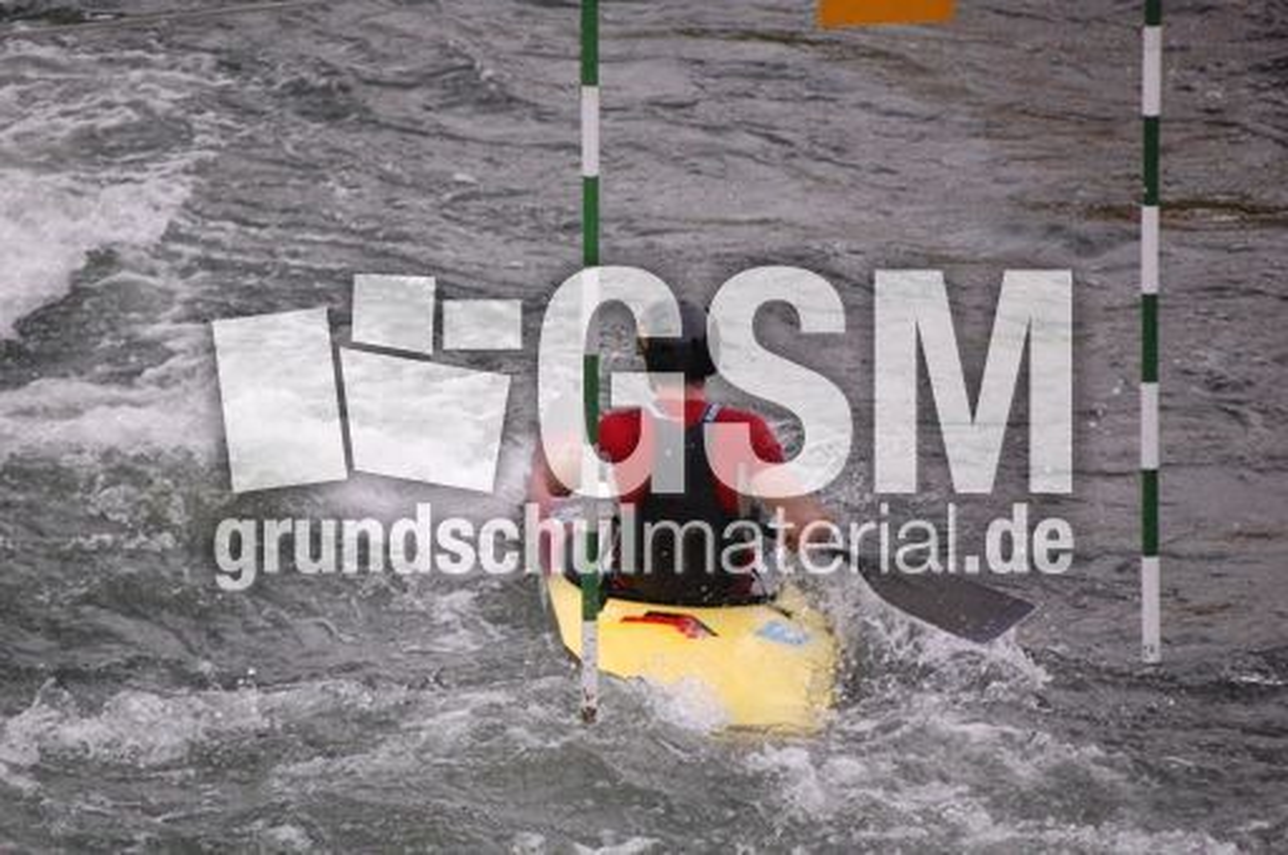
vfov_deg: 4.6
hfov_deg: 6.9
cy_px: 428
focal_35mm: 300
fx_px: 10720
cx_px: 644
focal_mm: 200
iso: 800
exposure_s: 1/500
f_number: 5.6
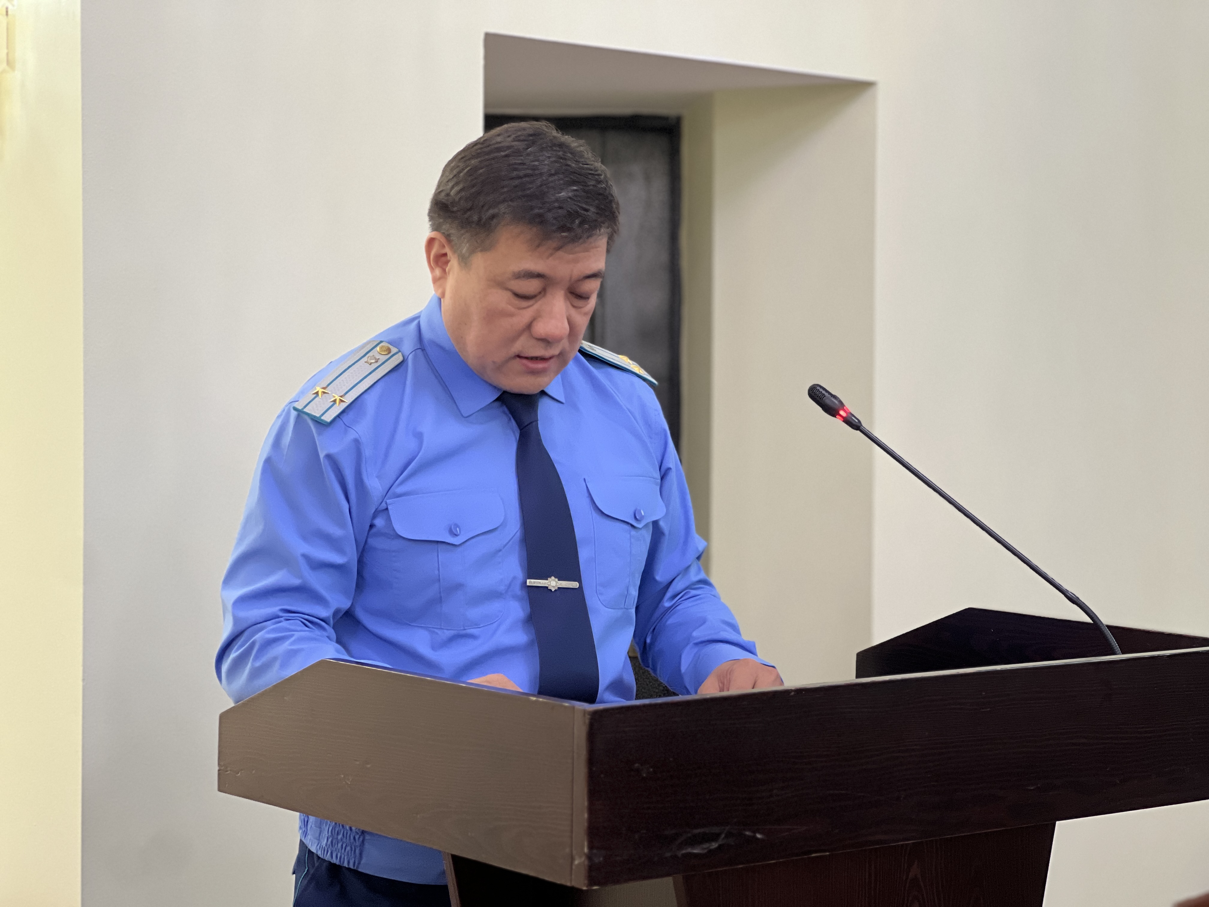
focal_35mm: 77
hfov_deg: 25.3
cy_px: 454
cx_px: 604
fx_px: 2689
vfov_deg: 19.1
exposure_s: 1/33
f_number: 2.8
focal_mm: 9
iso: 250
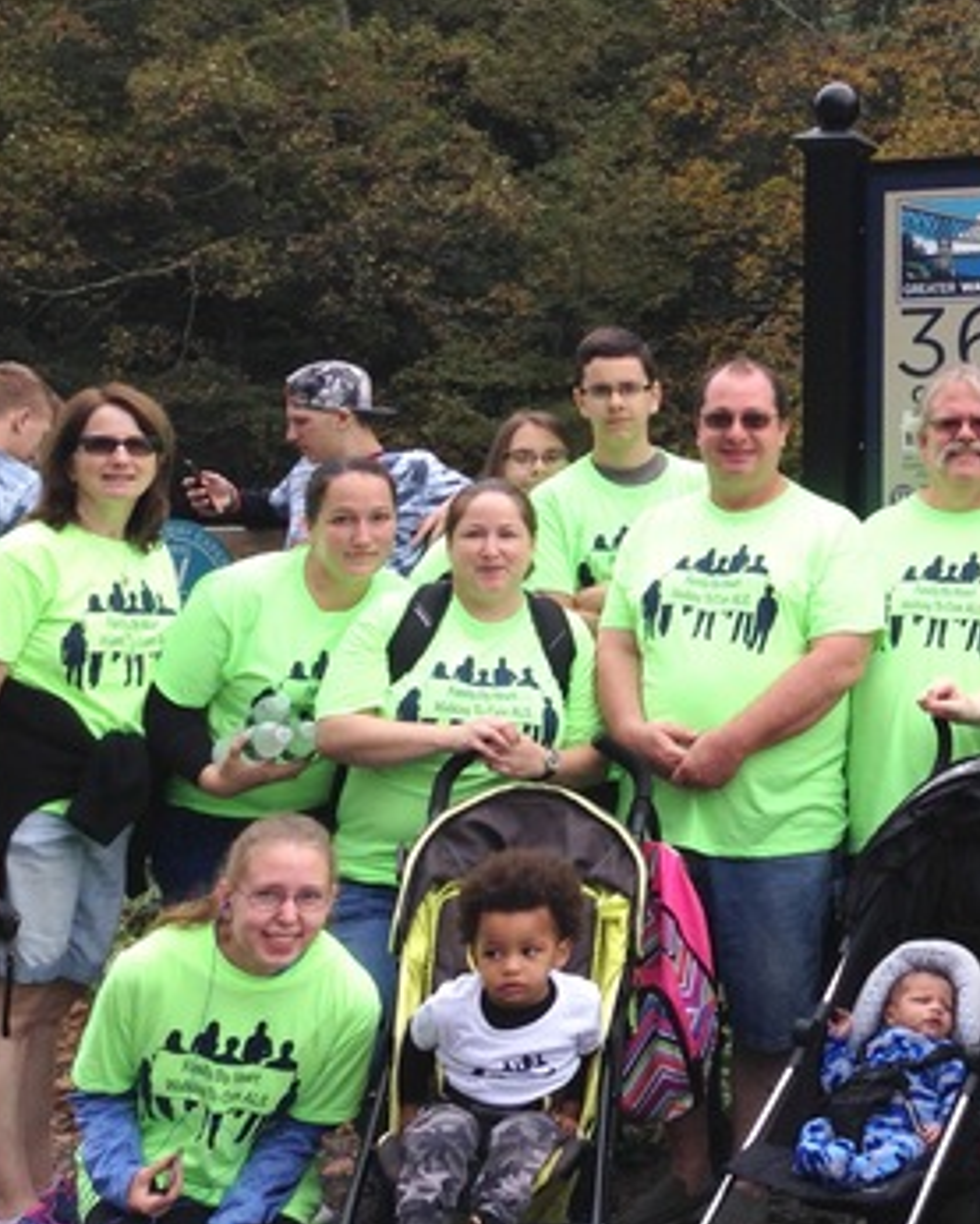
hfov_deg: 21.3
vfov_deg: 28.2
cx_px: 1168
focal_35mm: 67
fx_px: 2428
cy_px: 432
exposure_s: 1/374
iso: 50
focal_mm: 4.12
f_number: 2.4
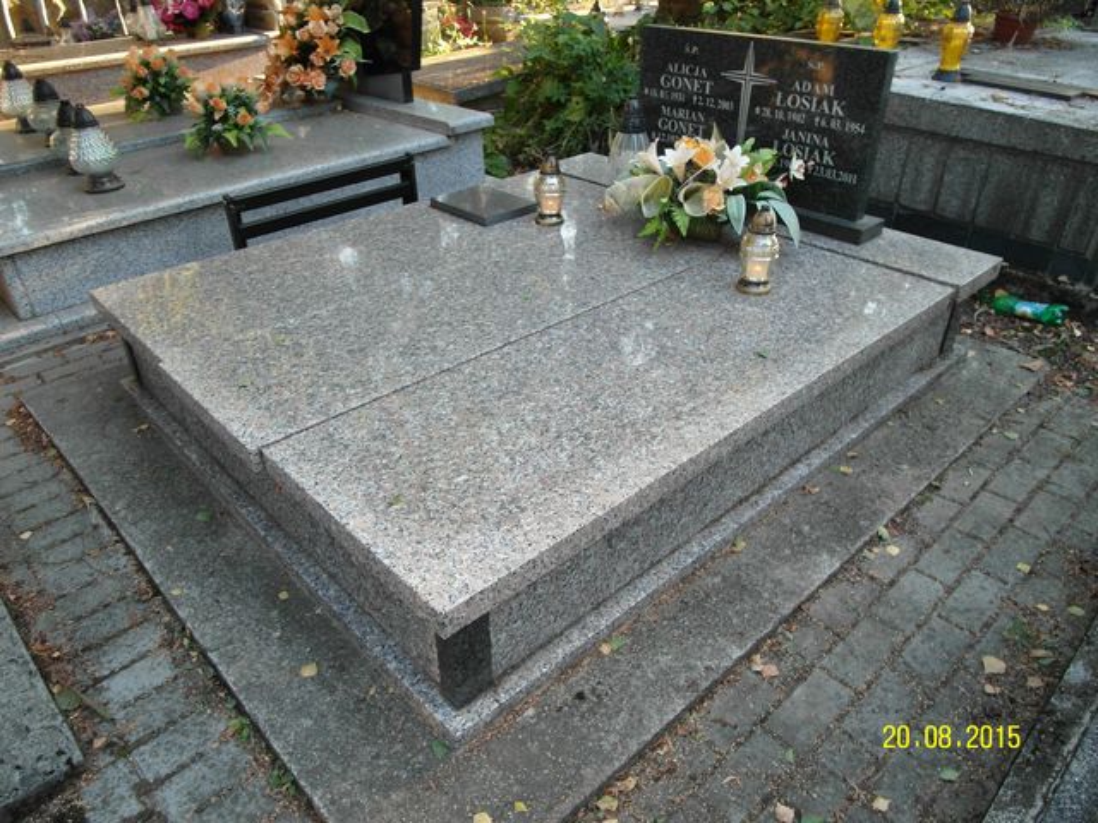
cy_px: 412
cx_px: 549
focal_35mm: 24
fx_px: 761
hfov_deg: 71.6
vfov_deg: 56.8
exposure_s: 1/45
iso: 100
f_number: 2.8
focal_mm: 5.2
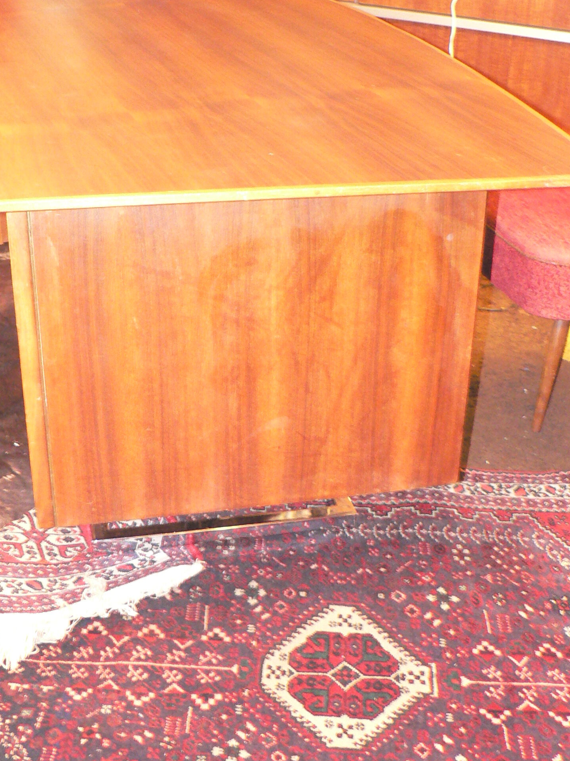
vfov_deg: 39.4
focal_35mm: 48
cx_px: 219
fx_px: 1054
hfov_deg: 30.2
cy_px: 278
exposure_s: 1/8
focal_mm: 6
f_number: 2.8
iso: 400
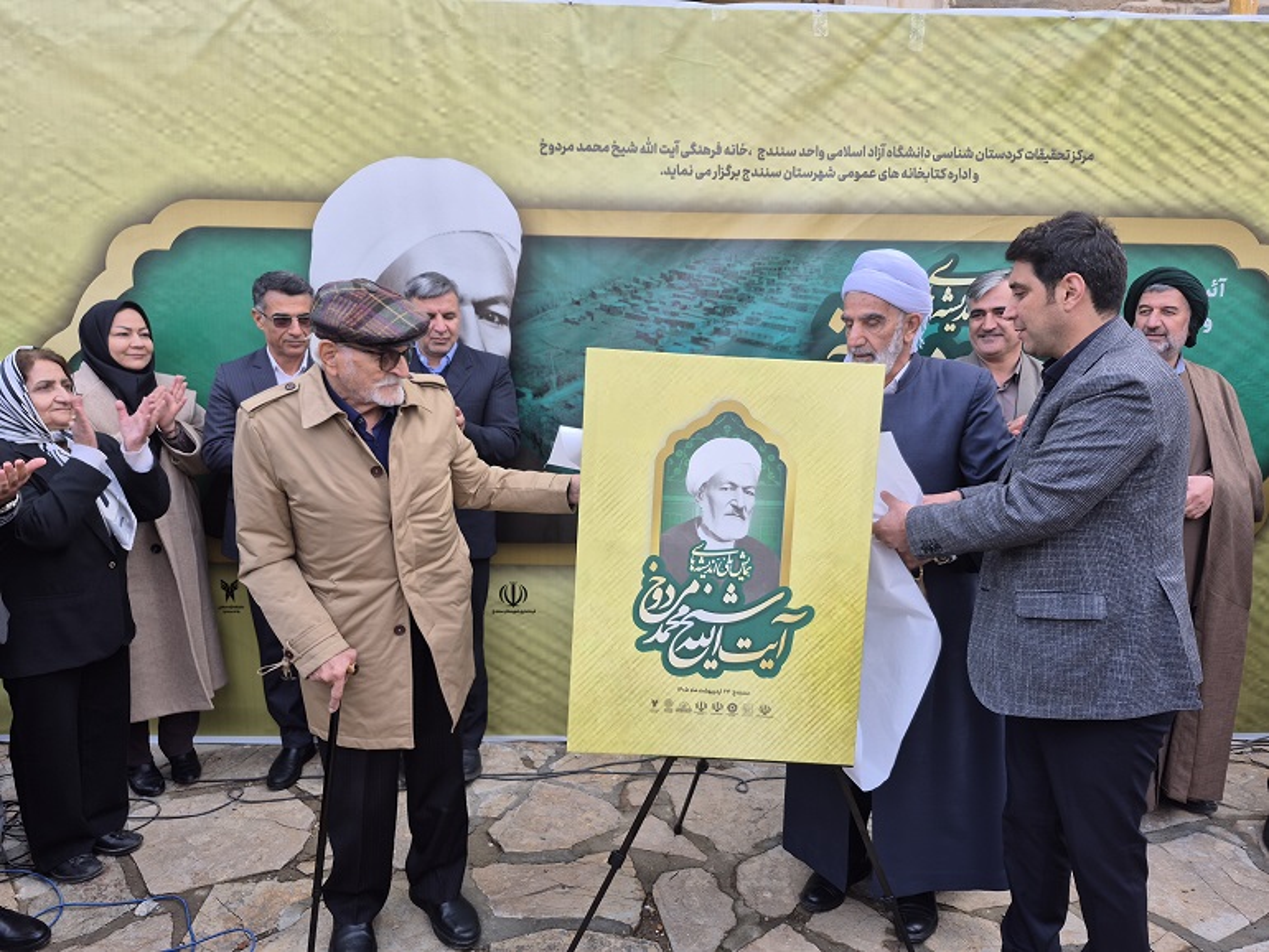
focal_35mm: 23
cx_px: 634
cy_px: 476
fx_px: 843
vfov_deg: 58.9
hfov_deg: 73.9
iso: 25
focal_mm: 5.4
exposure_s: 1/180
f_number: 1.8
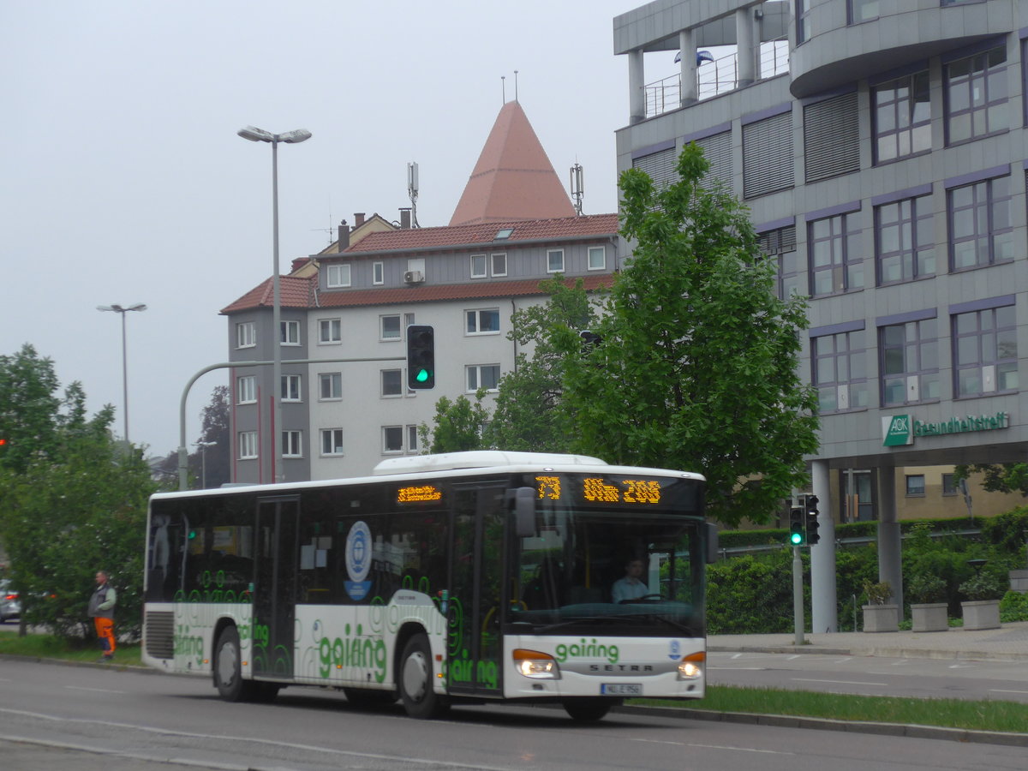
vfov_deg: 14.4
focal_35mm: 103
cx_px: 514
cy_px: 386
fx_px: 3059
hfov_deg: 19.1
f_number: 4.8
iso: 160
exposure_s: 1/160
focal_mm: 20.4
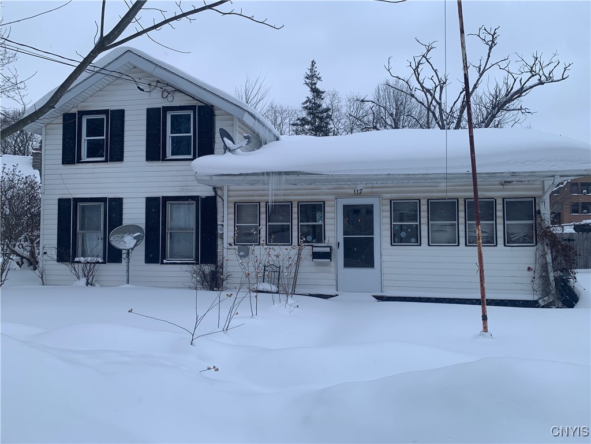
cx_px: 296
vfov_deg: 53.1
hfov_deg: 67.3
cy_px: 222
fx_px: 444
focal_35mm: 26
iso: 25
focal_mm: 4.25
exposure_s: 1/282
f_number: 1.8
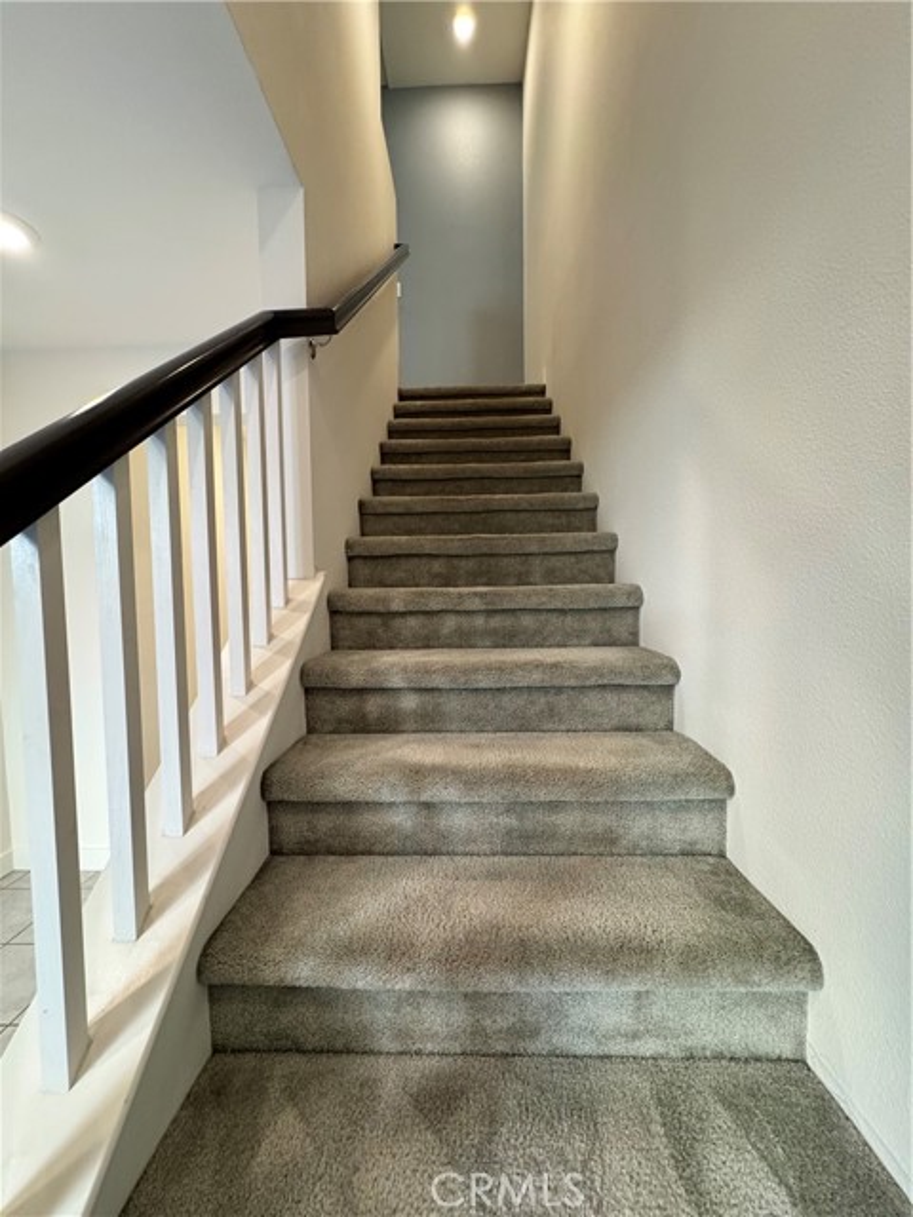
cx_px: 456
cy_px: 608
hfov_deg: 85.7
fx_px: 492
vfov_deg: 102.1
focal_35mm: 14
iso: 320
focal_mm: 2.22
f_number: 2.2
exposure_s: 1/120
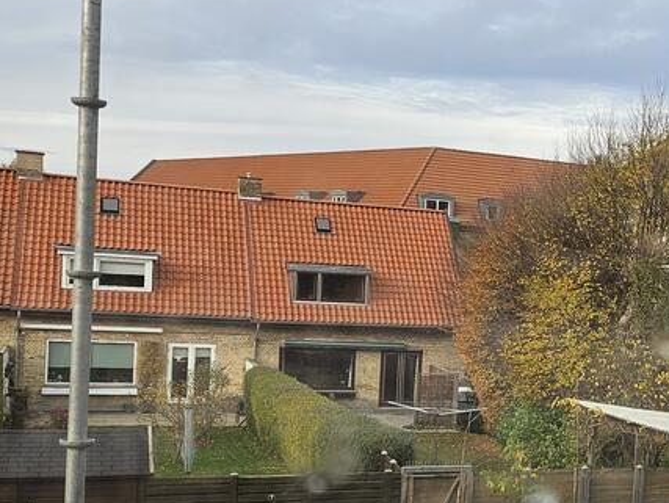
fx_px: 1199
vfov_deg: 23.6
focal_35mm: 62
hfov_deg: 27.3
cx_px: 815
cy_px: 334
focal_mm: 5.4
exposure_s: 1/305
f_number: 1.8
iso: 25
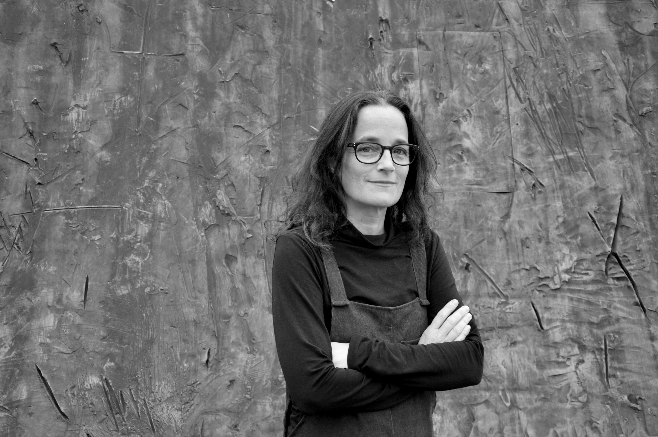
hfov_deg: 31.9
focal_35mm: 63
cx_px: 329
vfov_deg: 21.5
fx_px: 1150
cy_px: 218
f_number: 4.8
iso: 640
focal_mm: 42
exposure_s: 1/60
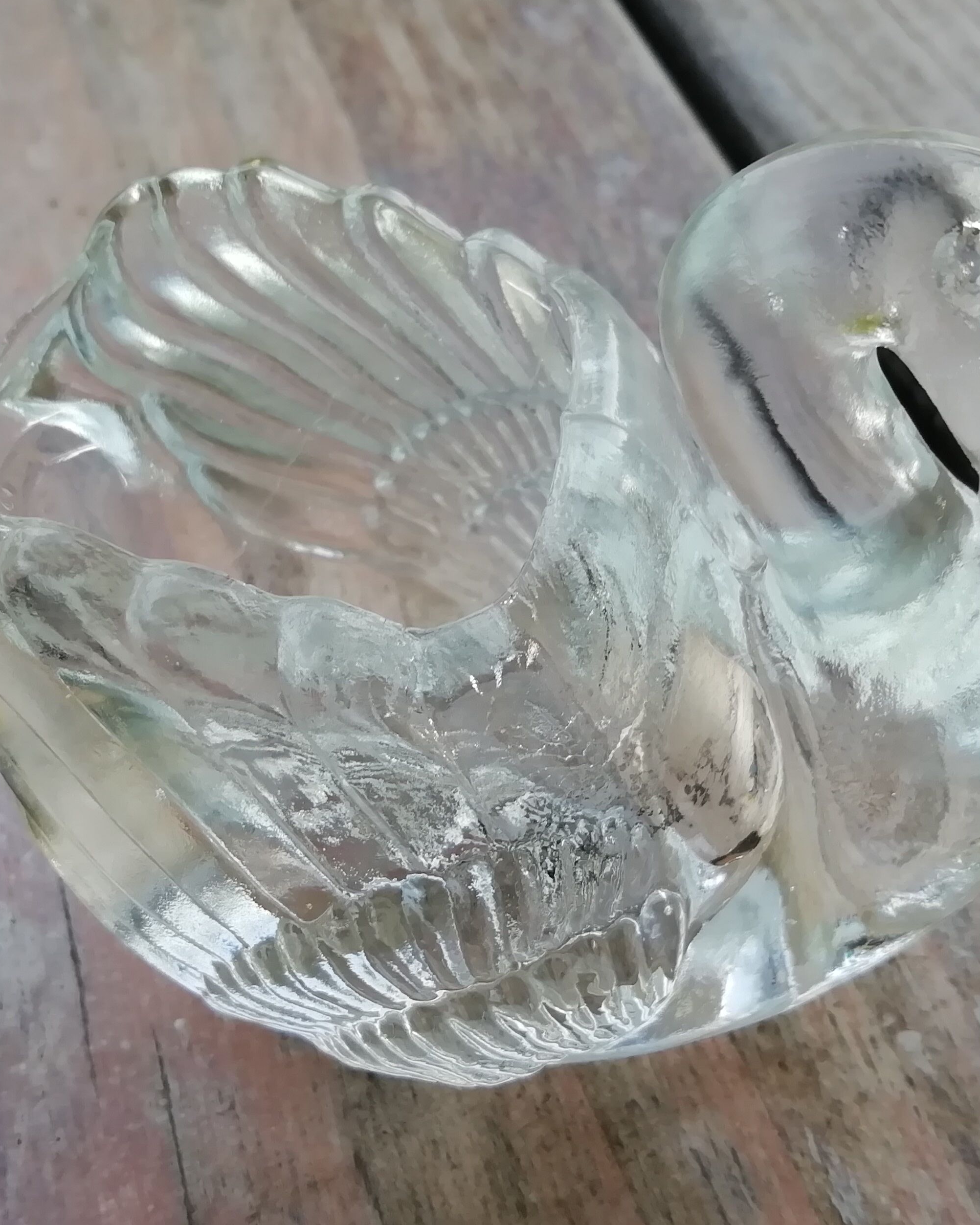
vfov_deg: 39.5
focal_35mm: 47
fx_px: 1704
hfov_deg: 32.1
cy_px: 666
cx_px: 470
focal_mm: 3.21
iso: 50
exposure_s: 1/139
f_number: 2.2
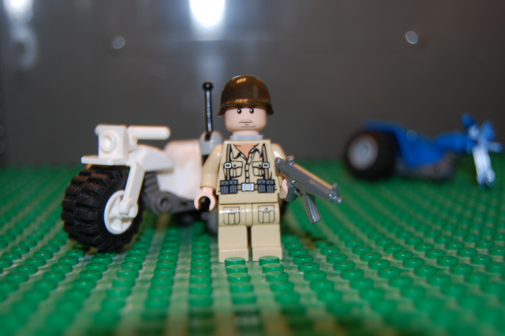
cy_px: 165
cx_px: 247
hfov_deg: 40.3
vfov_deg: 27.5
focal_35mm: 49
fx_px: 687
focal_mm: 32
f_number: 4.5
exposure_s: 1/60
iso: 220
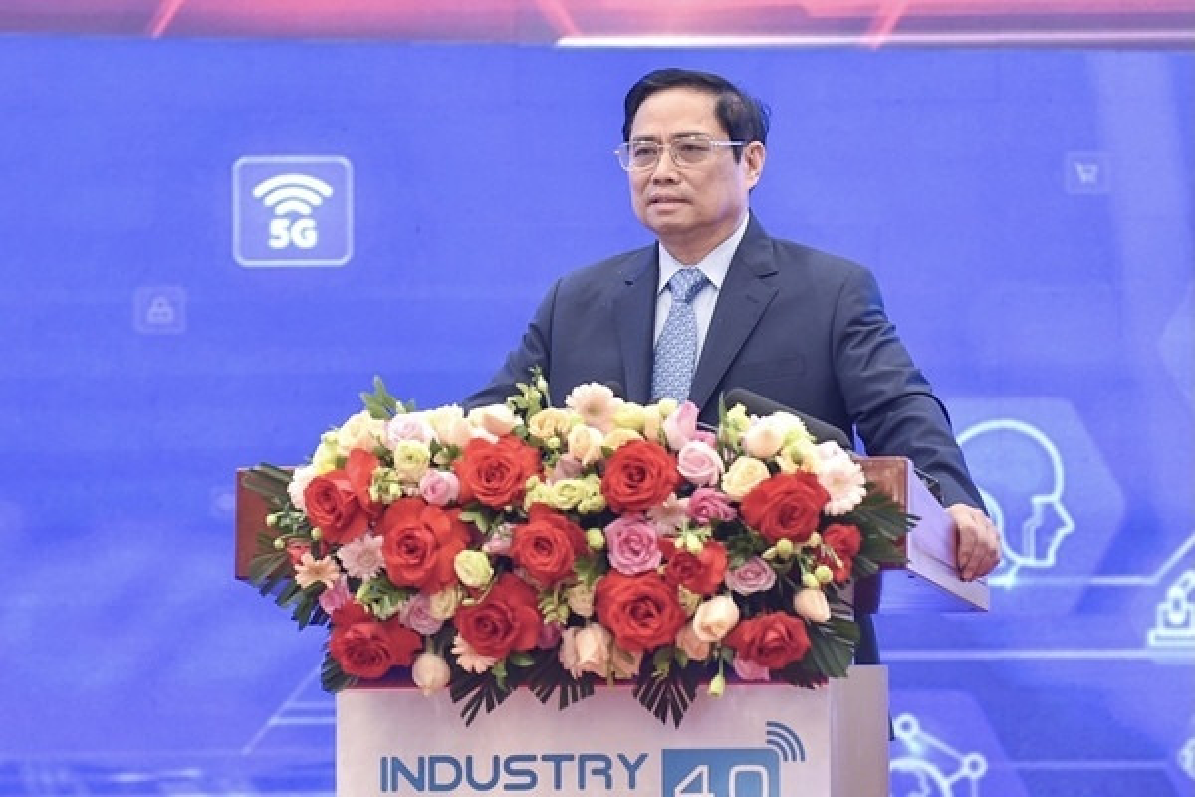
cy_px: 398
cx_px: 598
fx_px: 6638
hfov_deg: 10.3
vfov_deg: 6.9
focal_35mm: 200
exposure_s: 1/160
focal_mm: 200
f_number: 3.2
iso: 1250
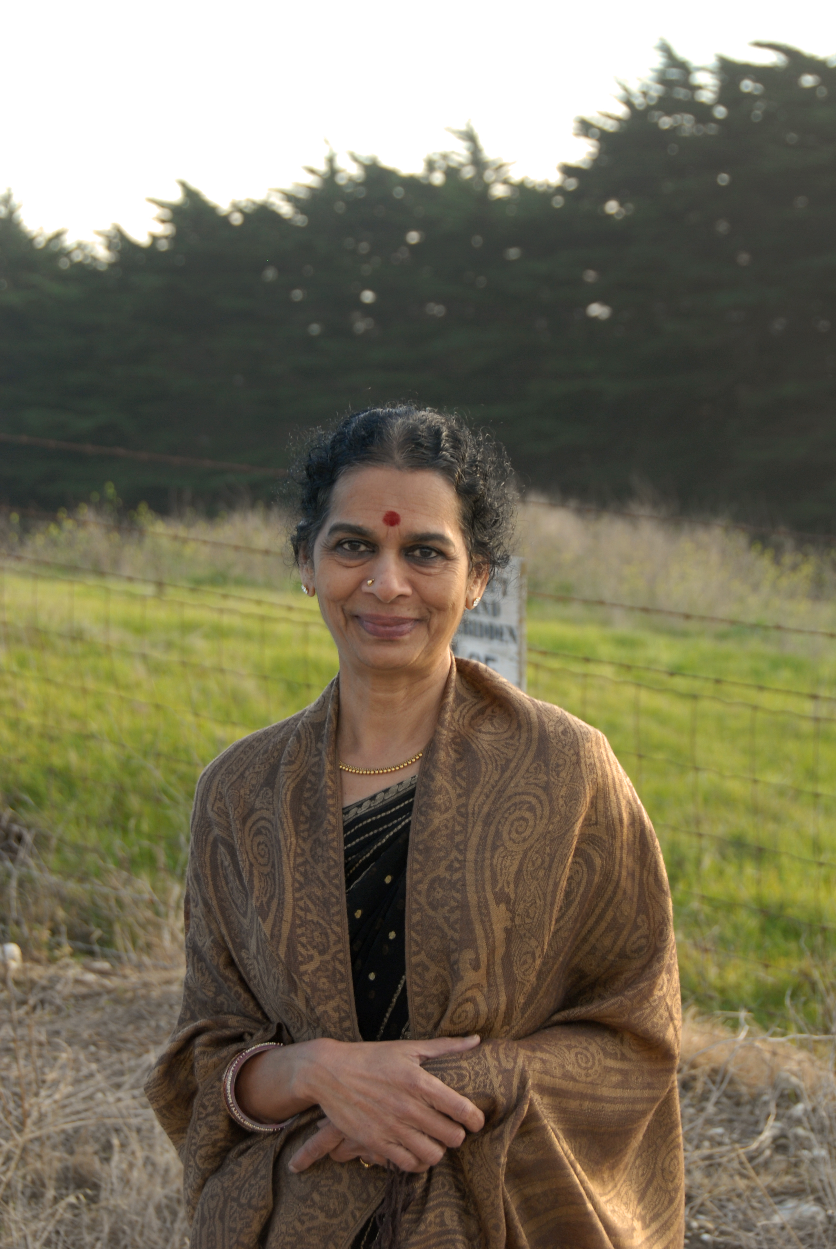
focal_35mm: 78
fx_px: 2709
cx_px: 418
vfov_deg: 26.0
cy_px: 624
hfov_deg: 17.5
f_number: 5
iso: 250
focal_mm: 52
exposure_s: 1/100
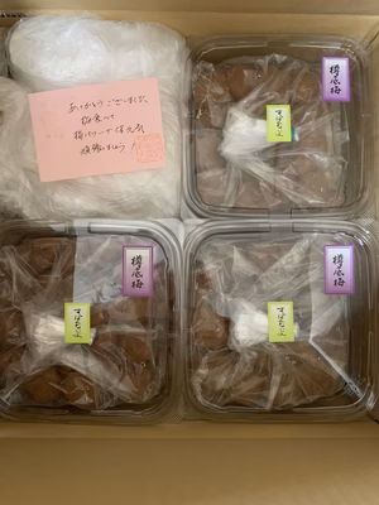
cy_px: 252
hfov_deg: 53.1
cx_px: 190
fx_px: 380
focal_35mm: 26
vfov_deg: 67.3
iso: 500
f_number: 1.8
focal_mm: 4.25
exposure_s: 1/29
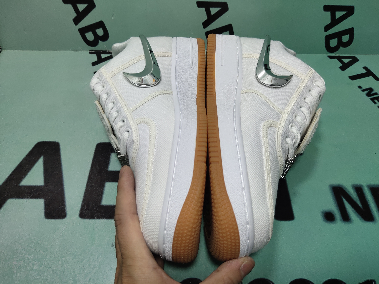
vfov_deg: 46.8
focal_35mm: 30
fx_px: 328
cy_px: 142
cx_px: 190
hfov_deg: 60.0
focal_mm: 4.35
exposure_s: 1/101
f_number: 1.79
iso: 50
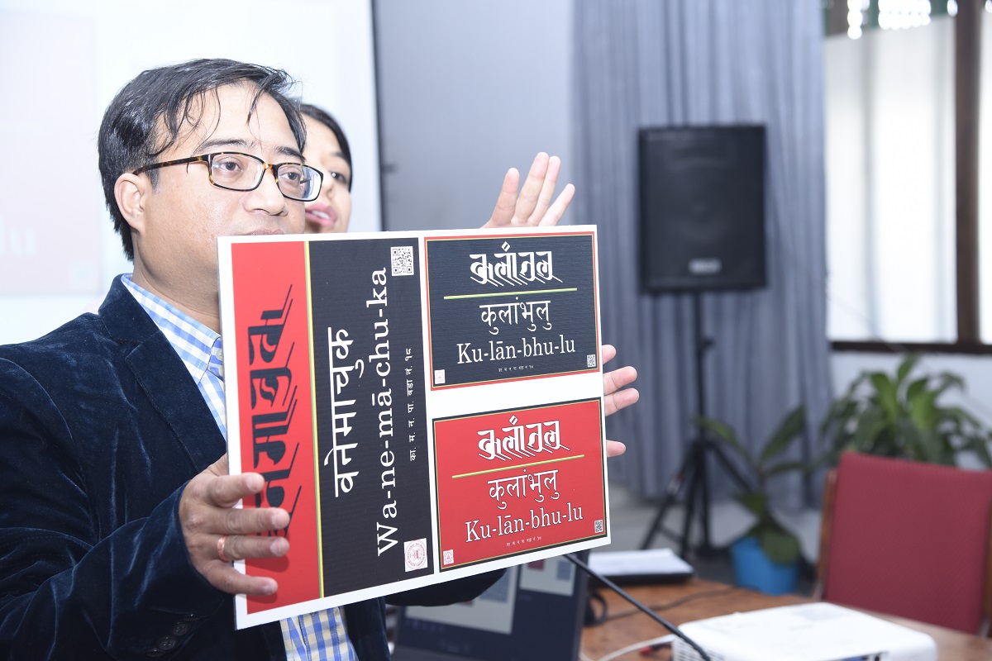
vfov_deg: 20.9
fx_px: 1791
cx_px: 496
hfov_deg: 31.0
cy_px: 330
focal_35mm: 65
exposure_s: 1/80
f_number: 4.5
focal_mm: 65
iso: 800
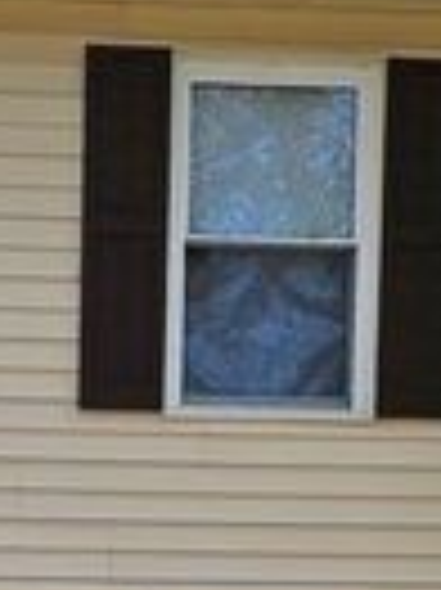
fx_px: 1991
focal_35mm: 117
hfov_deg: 12.4
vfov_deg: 15.6
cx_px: -54
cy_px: 858
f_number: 1.7
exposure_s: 1/361
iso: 10
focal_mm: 6.3
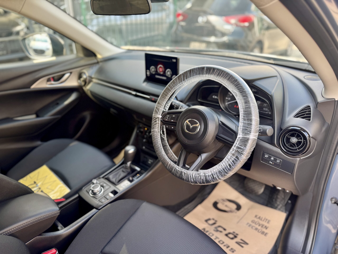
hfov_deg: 71.6
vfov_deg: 56.8
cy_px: 127
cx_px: 169
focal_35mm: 24
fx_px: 234
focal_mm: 6.76
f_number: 1.78
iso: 80
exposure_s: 1/121
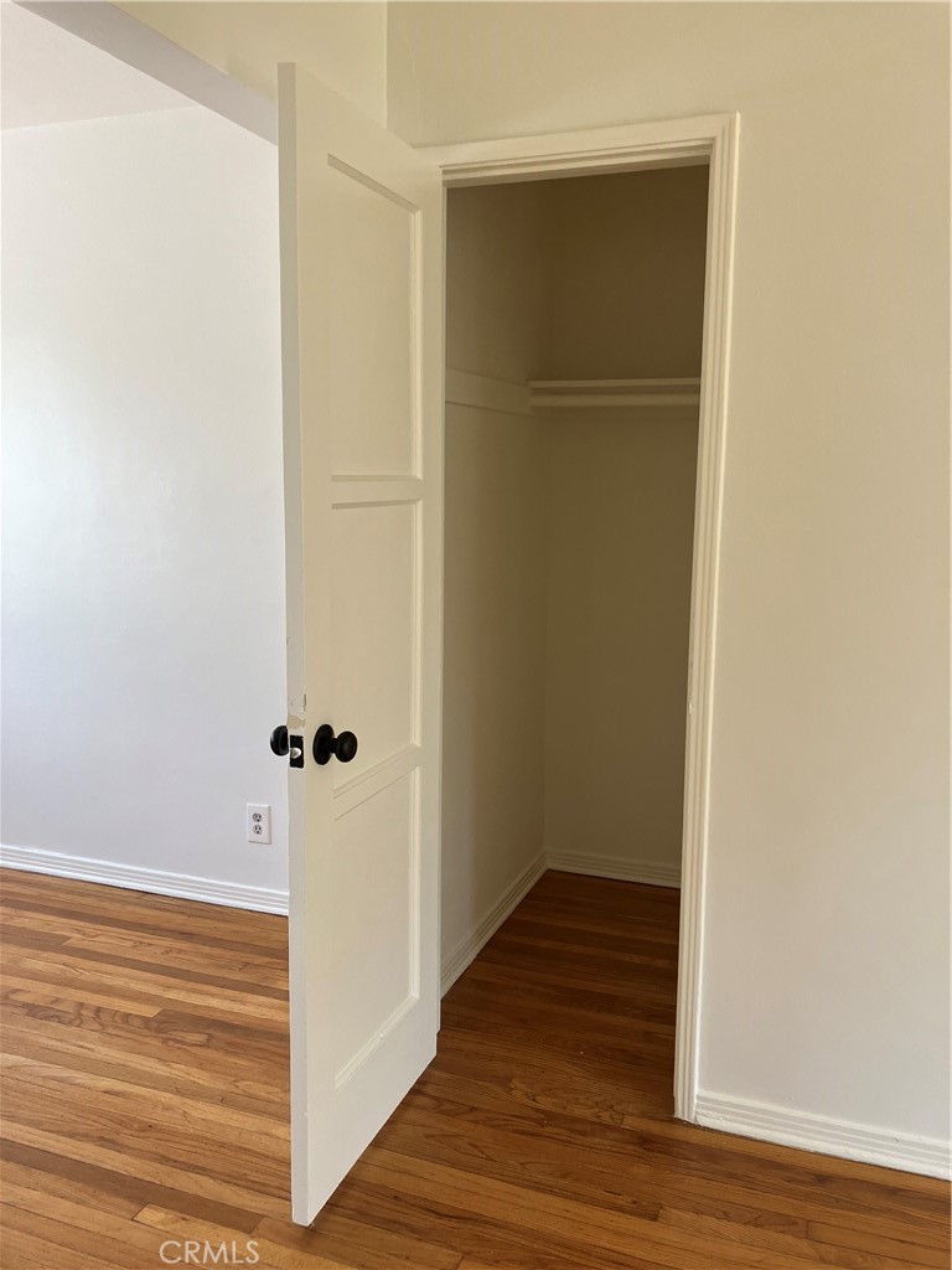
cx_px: 476
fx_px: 1027
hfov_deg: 49.7
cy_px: 635
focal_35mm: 28
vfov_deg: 63.4
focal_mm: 3.99
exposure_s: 1/112
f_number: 1.8
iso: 80
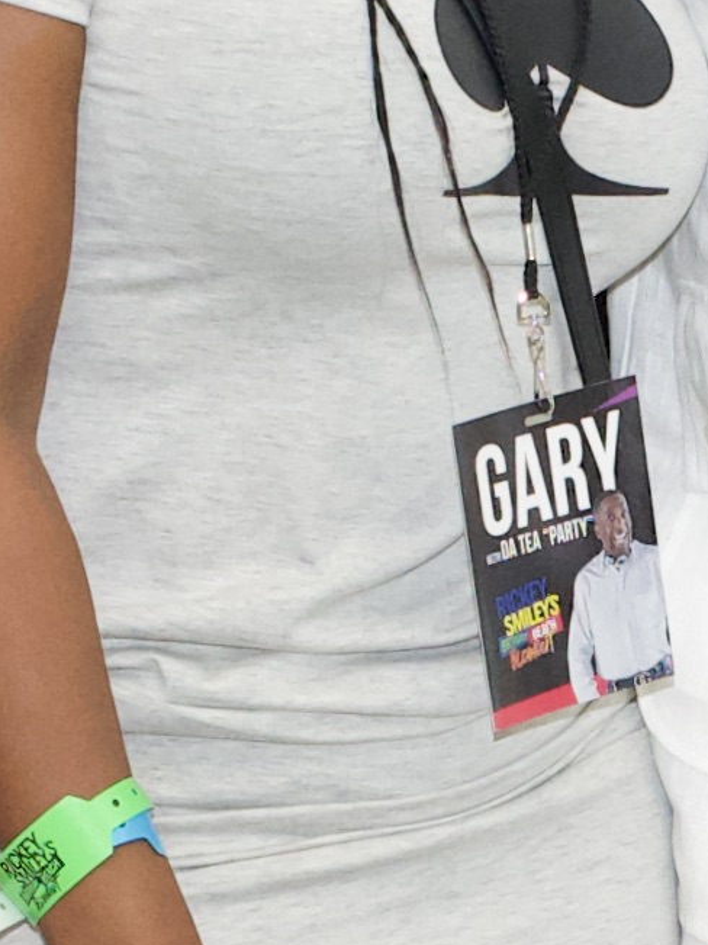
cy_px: 170
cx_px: 840
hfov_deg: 5.3
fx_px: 7611
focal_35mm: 279
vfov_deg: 7.1
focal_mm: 36
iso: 2000
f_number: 4.5
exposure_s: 1/250
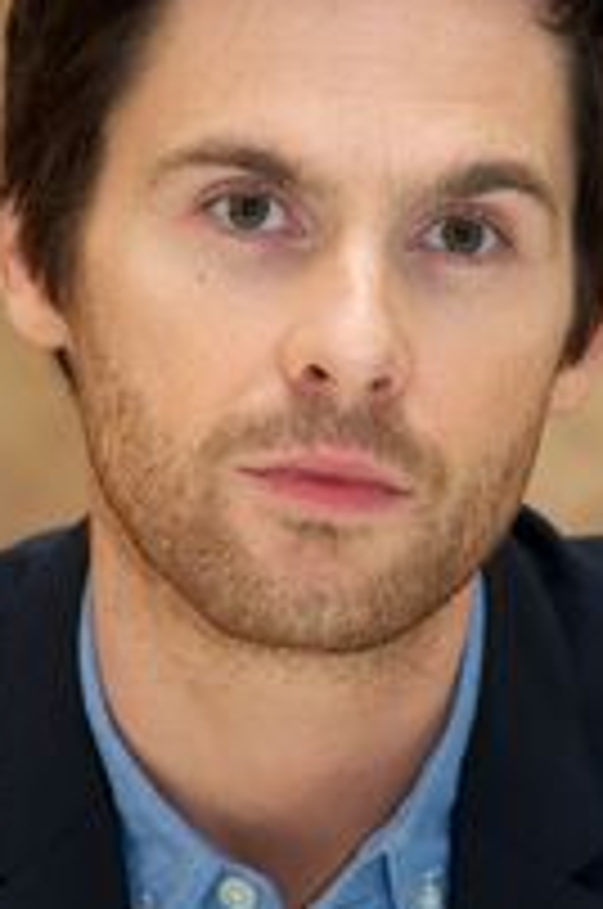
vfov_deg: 5.2
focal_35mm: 397
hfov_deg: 3.5
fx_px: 10008
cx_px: 396
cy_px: 504
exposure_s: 1/60
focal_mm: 200
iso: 1600
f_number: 5.6
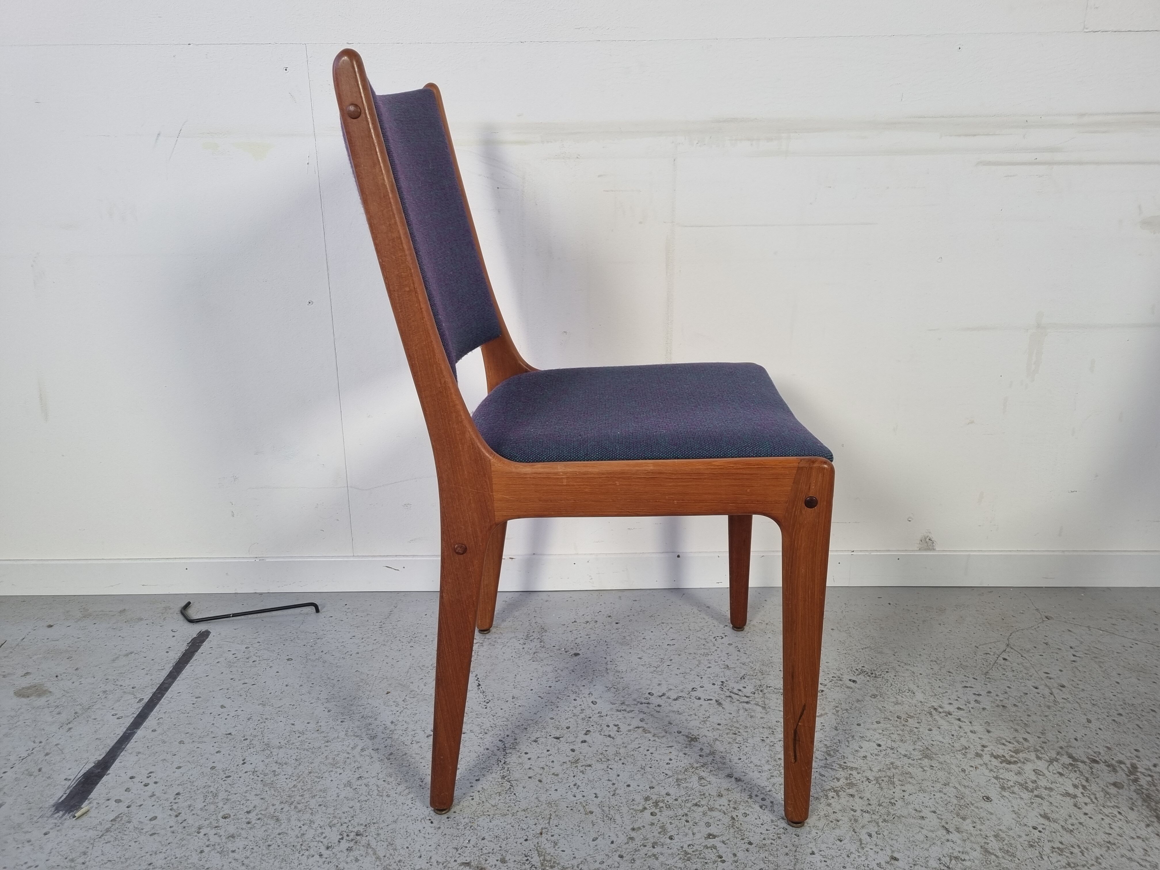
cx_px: 580
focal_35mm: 26
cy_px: 435
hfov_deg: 67.3
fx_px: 871
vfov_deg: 53.1
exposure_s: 1/100
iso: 50
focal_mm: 5.4
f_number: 1.8
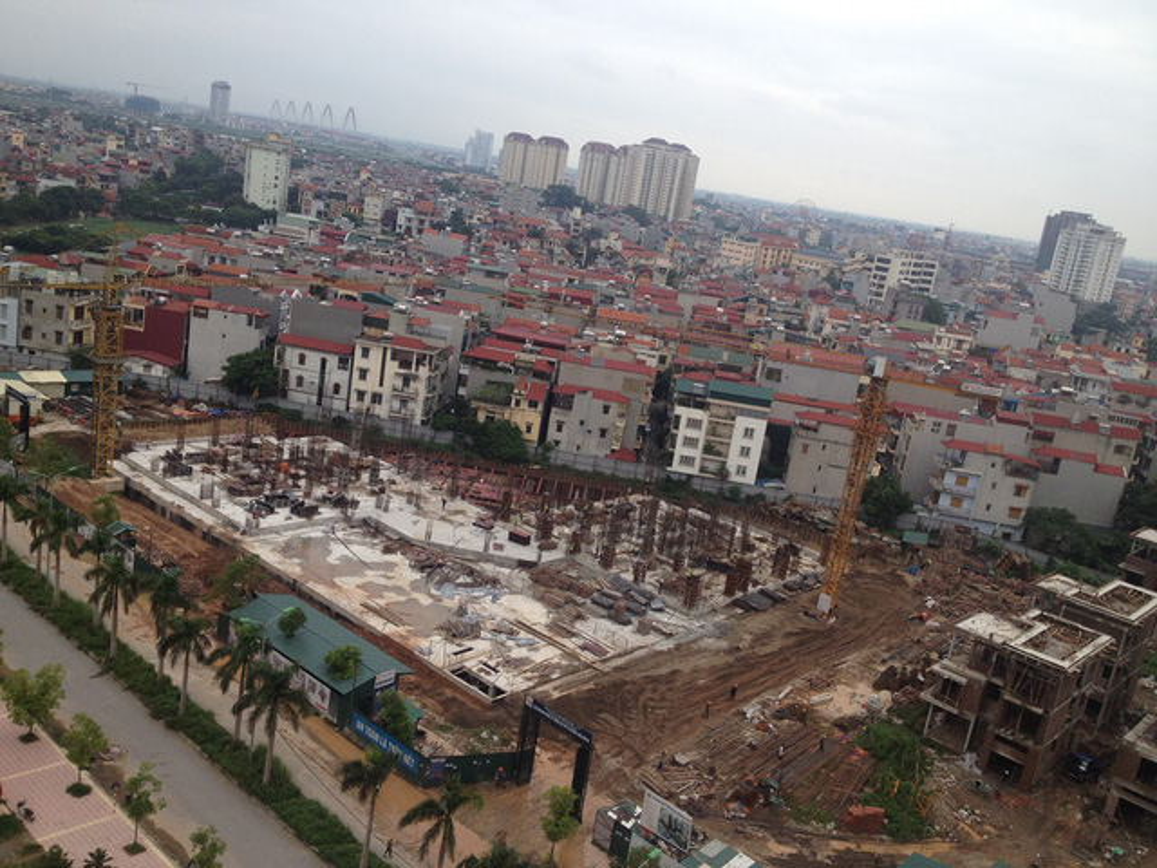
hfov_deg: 52.6
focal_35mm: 35
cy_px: 434
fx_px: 1170
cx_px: 578
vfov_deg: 40.7
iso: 50
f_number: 2.4
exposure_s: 1/287
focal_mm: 4.28
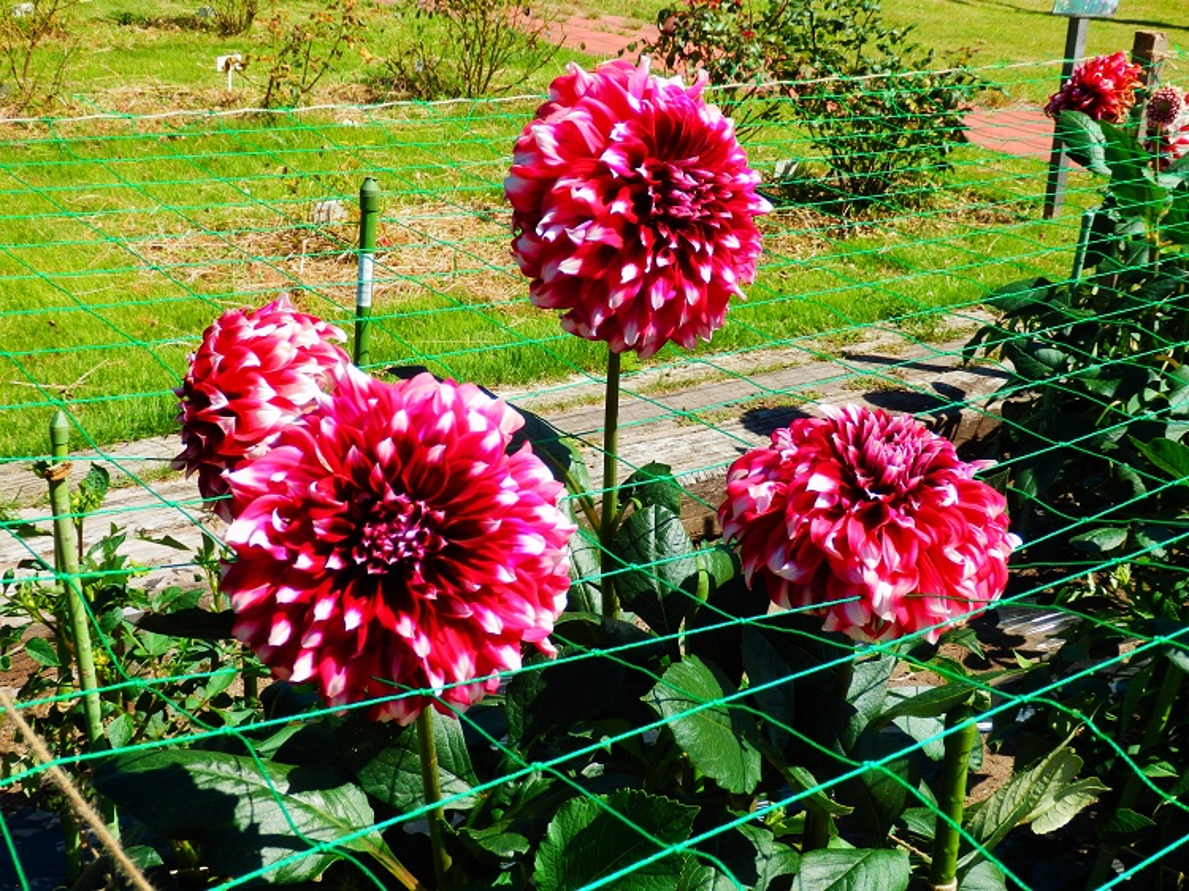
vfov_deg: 32.2
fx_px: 1545
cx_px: 594
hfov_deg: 42.1
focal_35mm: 45
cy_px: 446
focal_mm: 8
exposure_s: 1/500
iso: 80
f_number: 3.8
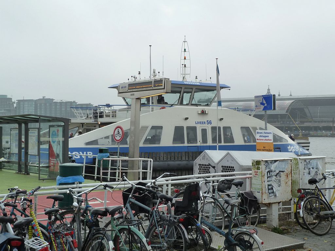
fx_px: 503
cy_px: 126
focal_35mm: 52
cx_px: 168
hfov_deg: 36.8
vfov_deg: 28.0
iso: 125
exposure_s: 1/320
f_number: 3.8
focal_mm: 8.5
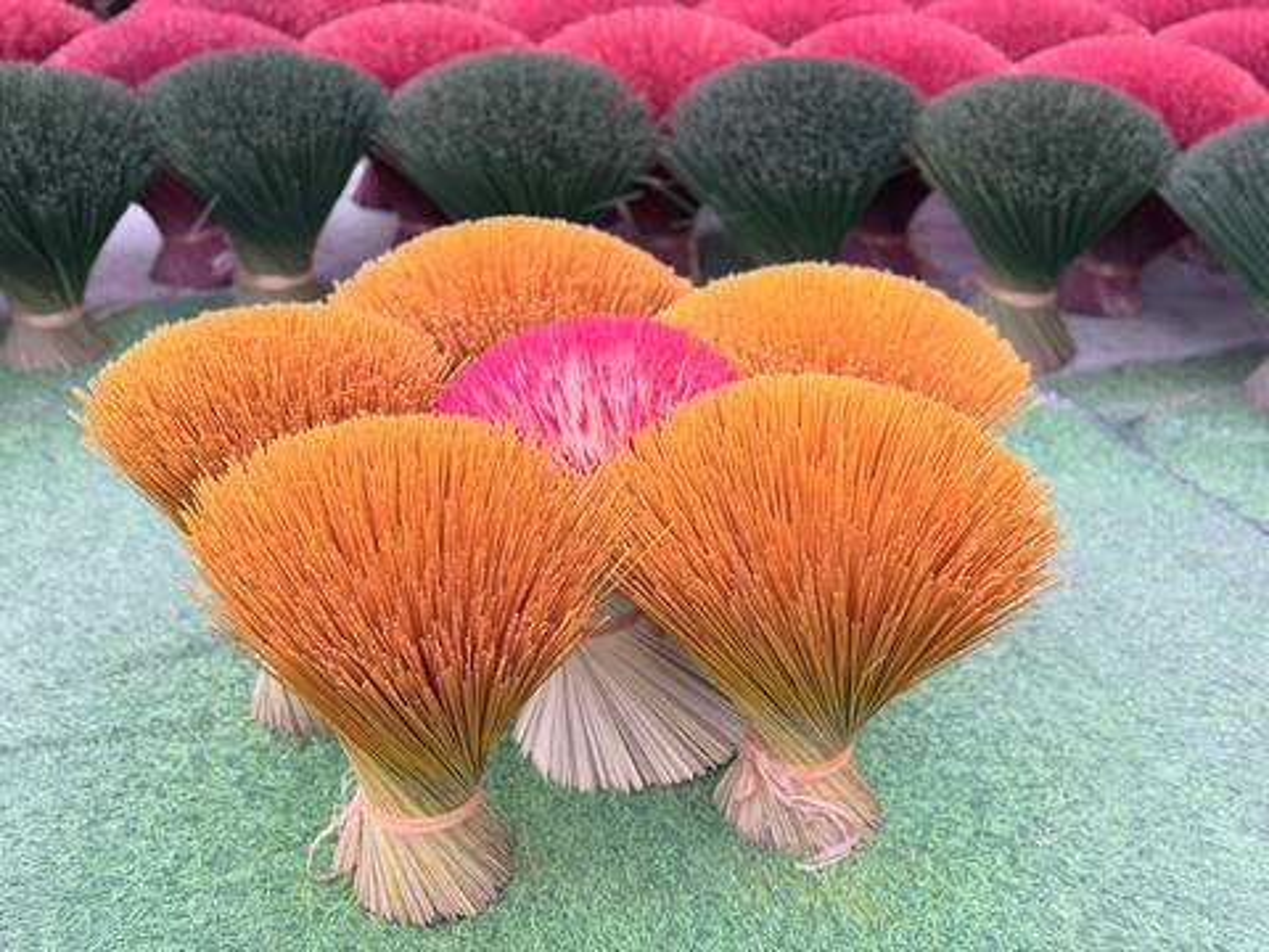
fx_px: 1760
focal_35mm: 48
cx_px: 634
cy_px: 476
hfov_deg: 39.7
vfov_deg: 30.3
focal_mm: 6.76
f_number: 1.78
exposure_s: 1/121
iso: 50
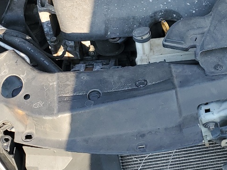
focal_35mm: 86
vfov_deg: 17.0
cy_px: 27
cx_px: 220
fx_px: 564
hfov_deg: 22.0
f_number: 1.5
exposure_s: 1/345
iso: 50
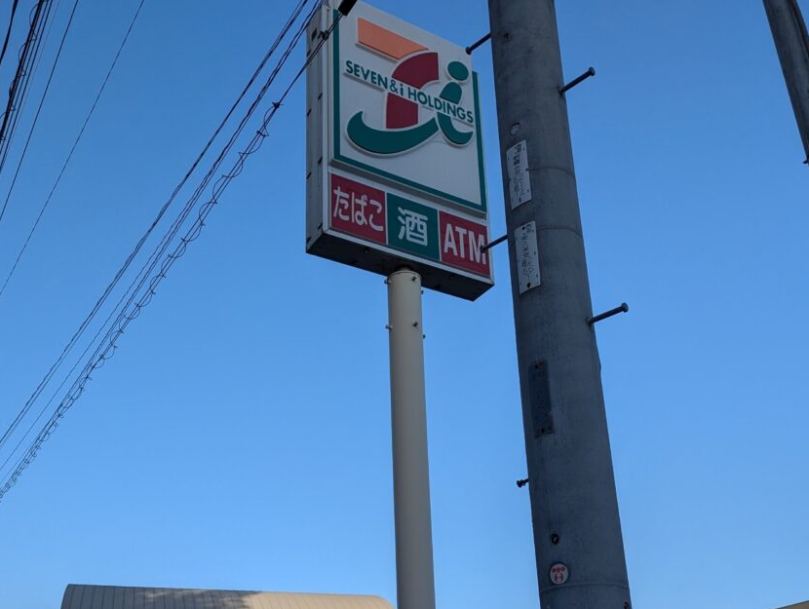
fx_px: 866
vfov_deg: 37.9
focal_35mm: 37
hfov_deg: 50.0
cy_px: 451
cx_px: 357
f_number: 1.85
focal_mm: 6.81
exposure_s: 1/2058
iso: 43
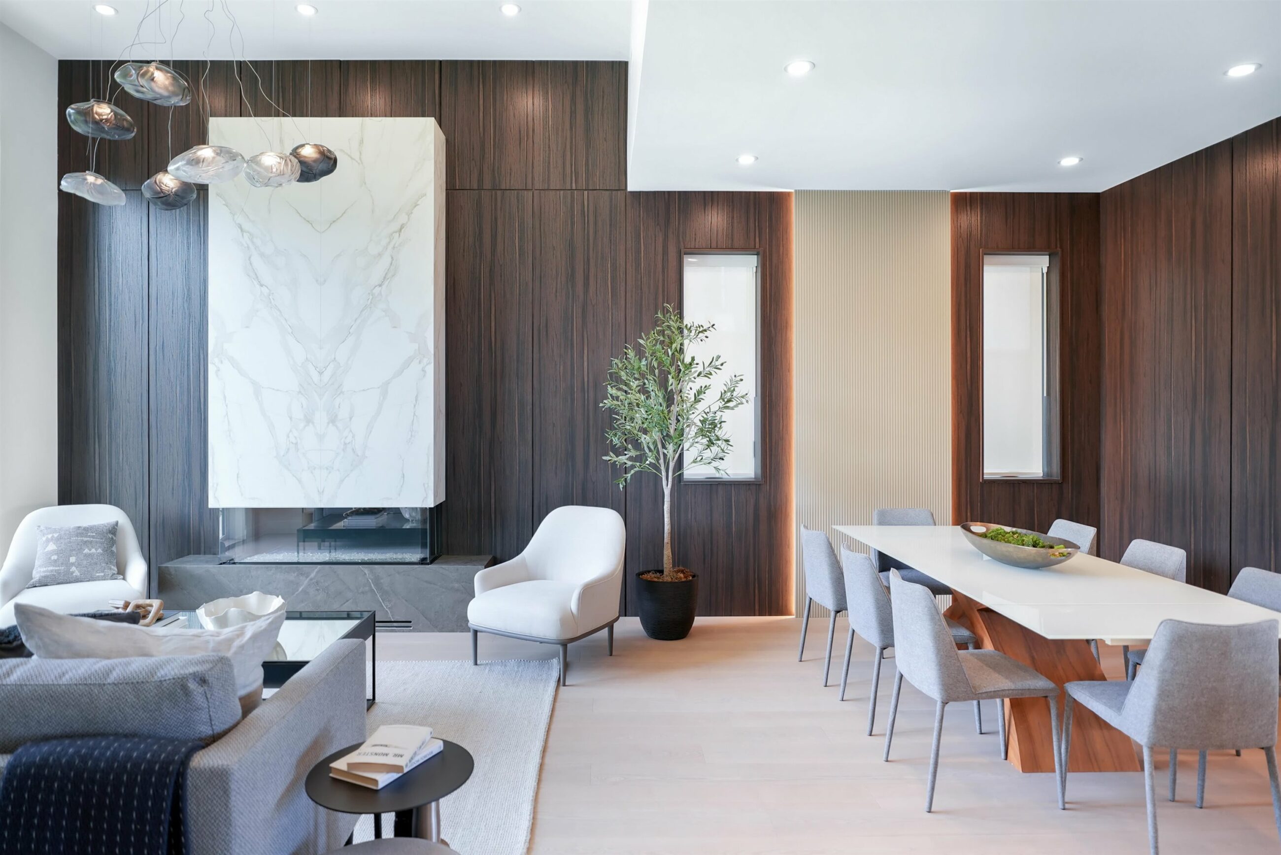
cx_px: 640
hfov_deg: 82.3
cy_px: 428
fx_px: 733
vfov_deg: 60.5
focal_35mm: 21
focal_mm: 20.6
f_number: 2.8
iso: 200
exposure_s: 1/250
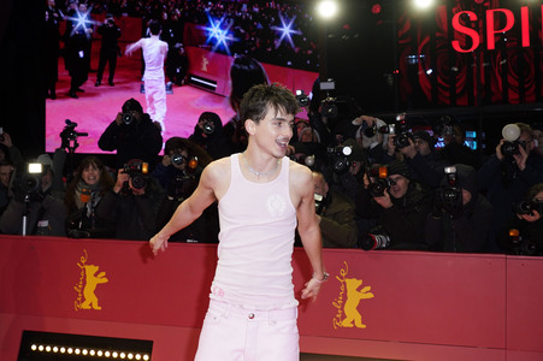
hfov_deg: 43.6
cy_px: 180
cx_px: 272
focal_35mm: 45
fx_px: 678
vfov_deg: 29.8
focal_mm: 45
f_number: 5.6
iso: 800
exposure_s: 1/160
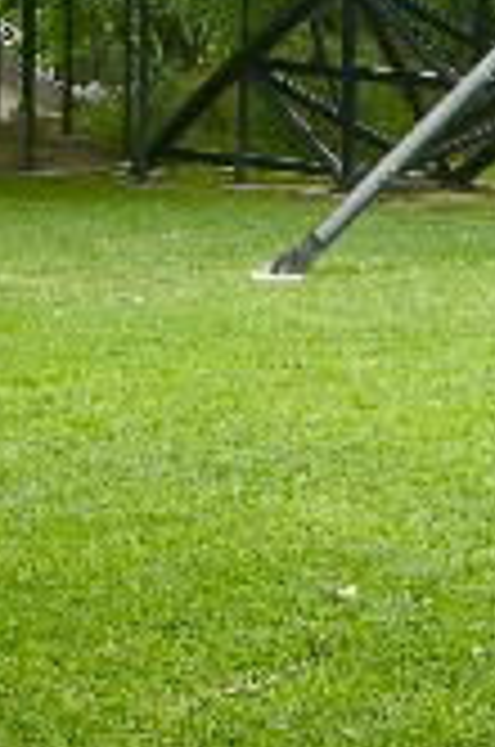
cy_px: -117
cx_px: 907
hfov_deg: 10.0
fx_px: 2672
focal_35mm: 129
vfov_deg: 15.4
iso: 50
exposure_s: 1/52.1
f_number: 5
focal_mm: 8.9
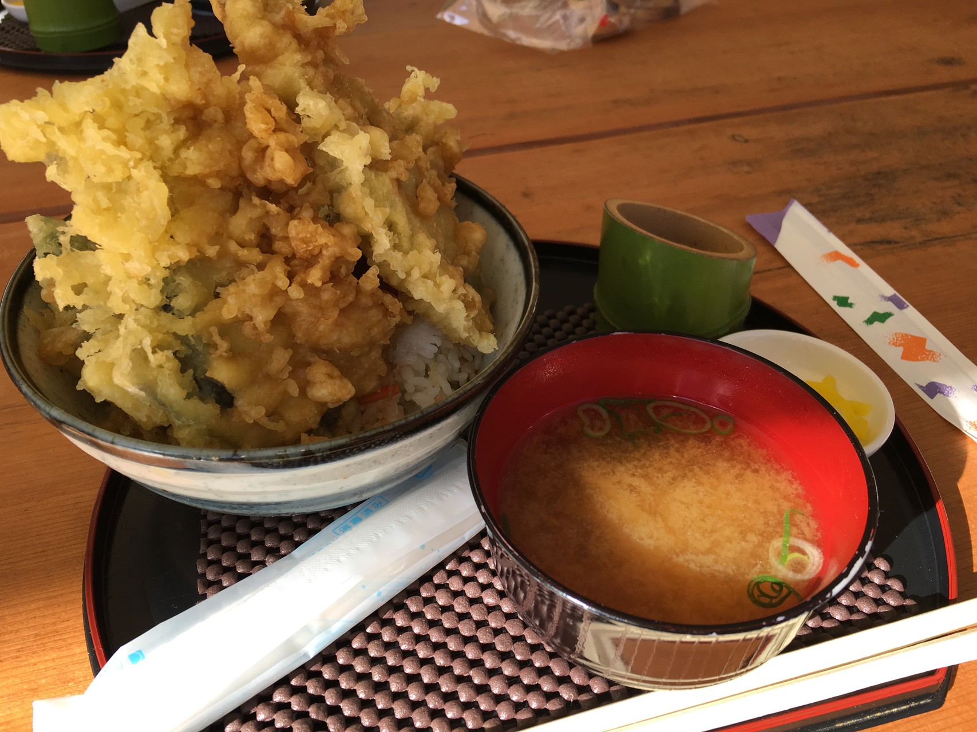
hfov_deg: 61.7
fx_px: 818
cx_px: 488
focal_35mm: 29
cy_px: 366
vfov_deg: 48.2
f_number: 2.2
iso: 25
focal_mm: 4.15
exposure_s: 1/400
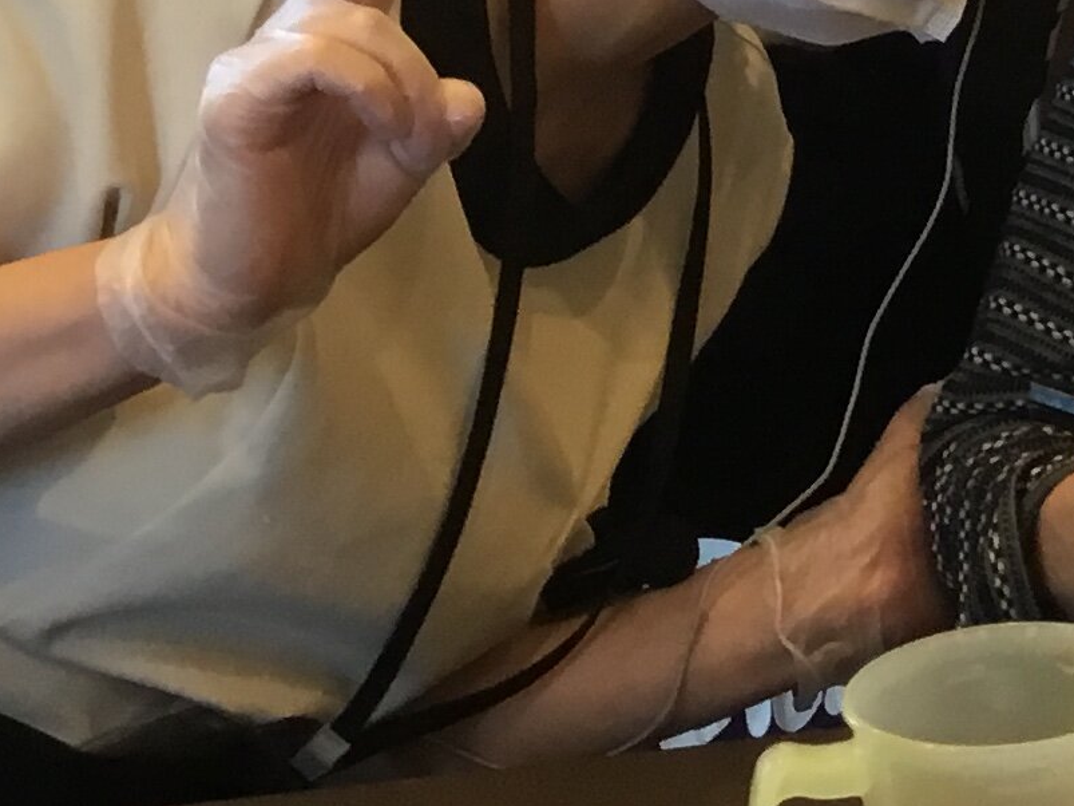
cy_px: -250
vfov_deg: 11.4
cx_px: 1533
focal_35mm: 126
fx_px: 3909
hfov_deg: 14.7
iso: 50
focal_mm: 3.3
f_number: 2.4
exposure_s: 1/30
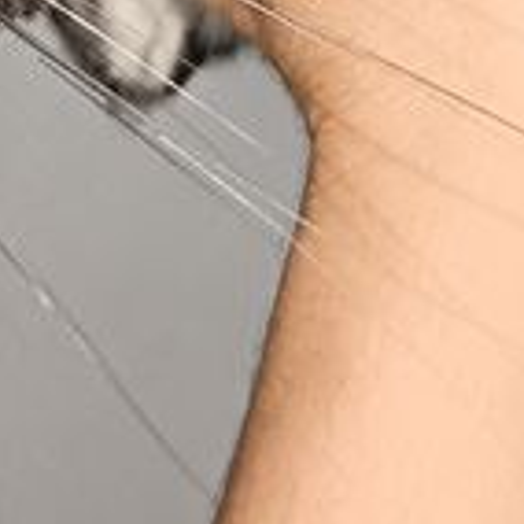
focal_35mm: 149
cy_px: -816
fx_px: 2552
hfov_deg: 11.7
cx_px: 317
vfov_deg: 10.0
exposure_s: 1/50
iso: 3227
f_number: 1.75
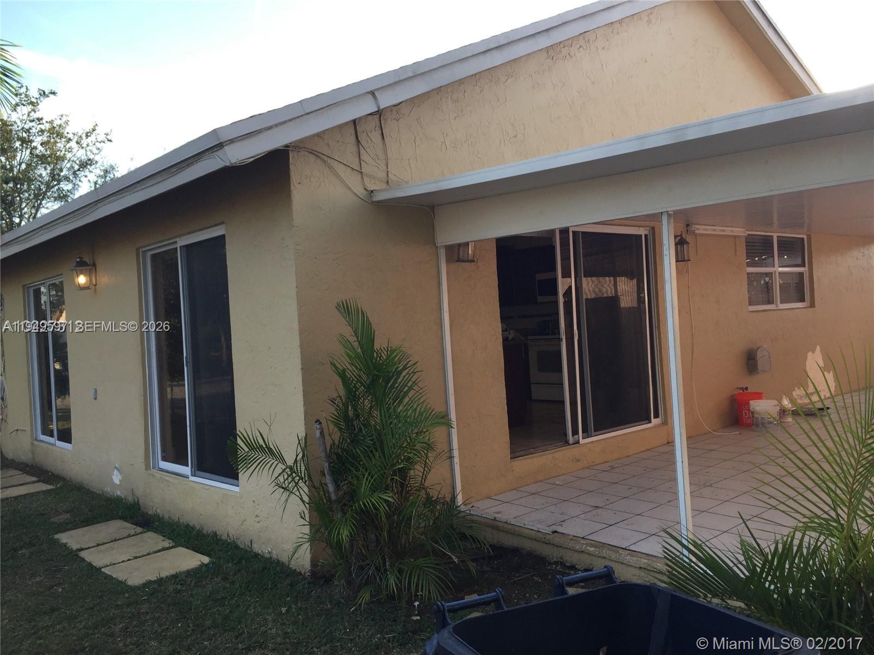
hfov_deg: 61.7
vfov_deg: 48.2
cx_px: 437
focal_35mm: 29
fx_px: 732
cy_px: 328
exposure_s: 1/476
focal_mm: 4.15
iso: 32
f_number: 2.2
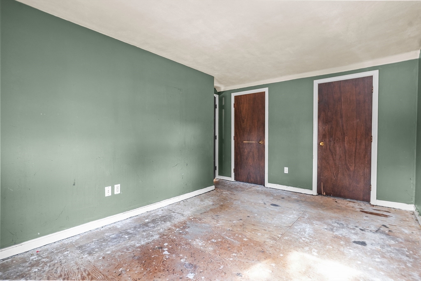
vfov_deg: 70.5
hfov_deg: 93.3
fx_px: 199
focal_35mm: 17
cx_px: 210
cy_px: 140
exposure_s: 1
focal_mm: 17
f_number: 5.6
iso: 320
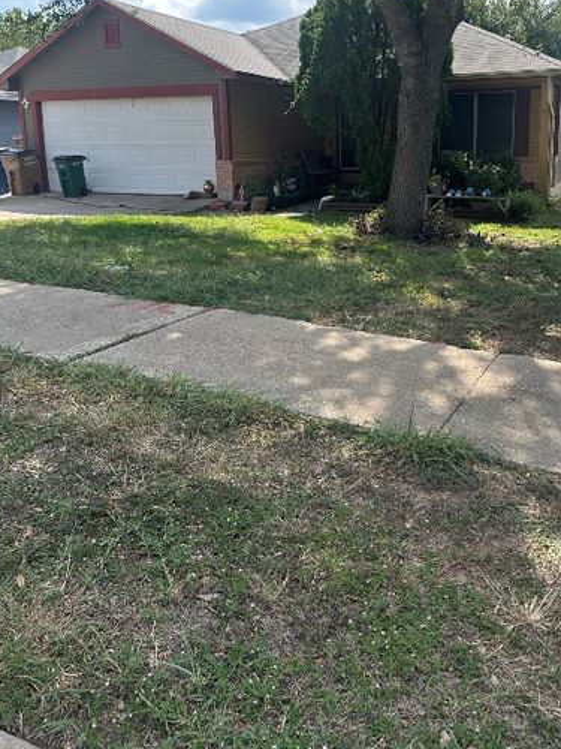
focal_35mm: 32
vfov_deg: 55.9
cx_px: 362
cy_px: 266
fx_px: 691
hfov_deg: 43.7
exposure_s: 1/1562
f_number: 1.78
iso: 80
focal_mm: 6.86
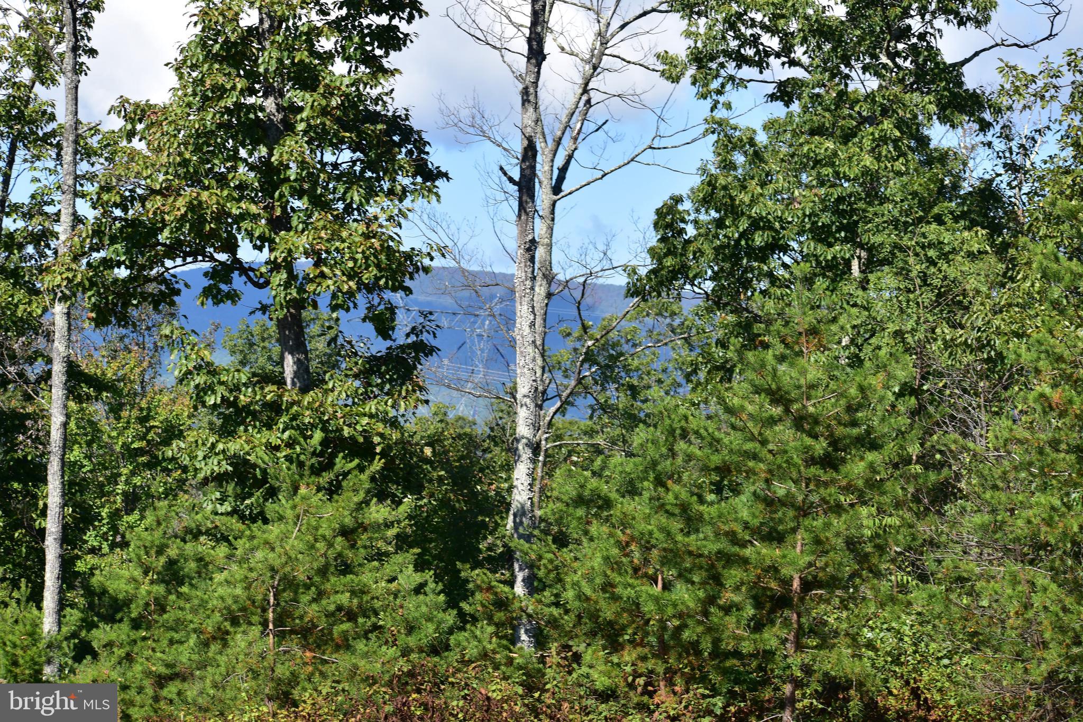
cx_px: 542
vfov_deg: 13.0
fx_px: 3158
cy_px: 361
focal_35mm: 105
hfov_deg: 19.5
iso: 200
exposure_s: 1/640
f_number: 6.3
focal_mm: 70
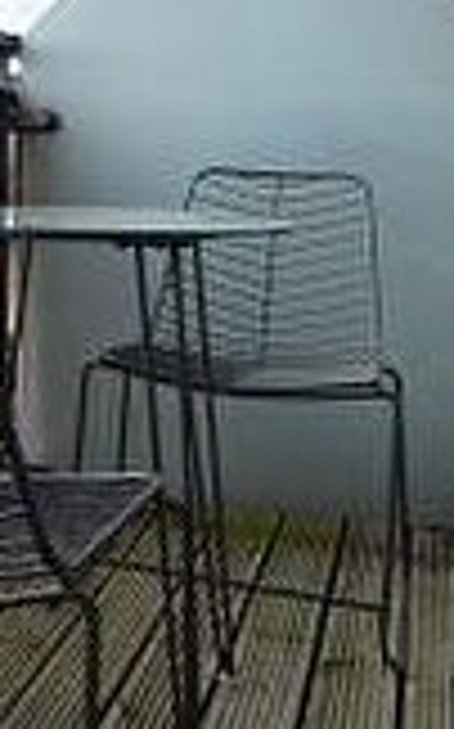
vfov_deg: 30.7
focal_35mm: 66
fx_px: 1309
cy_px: 212
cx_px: -391
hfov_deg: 16.2
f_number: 6.3
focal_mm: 10
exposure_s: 1/160
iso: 100
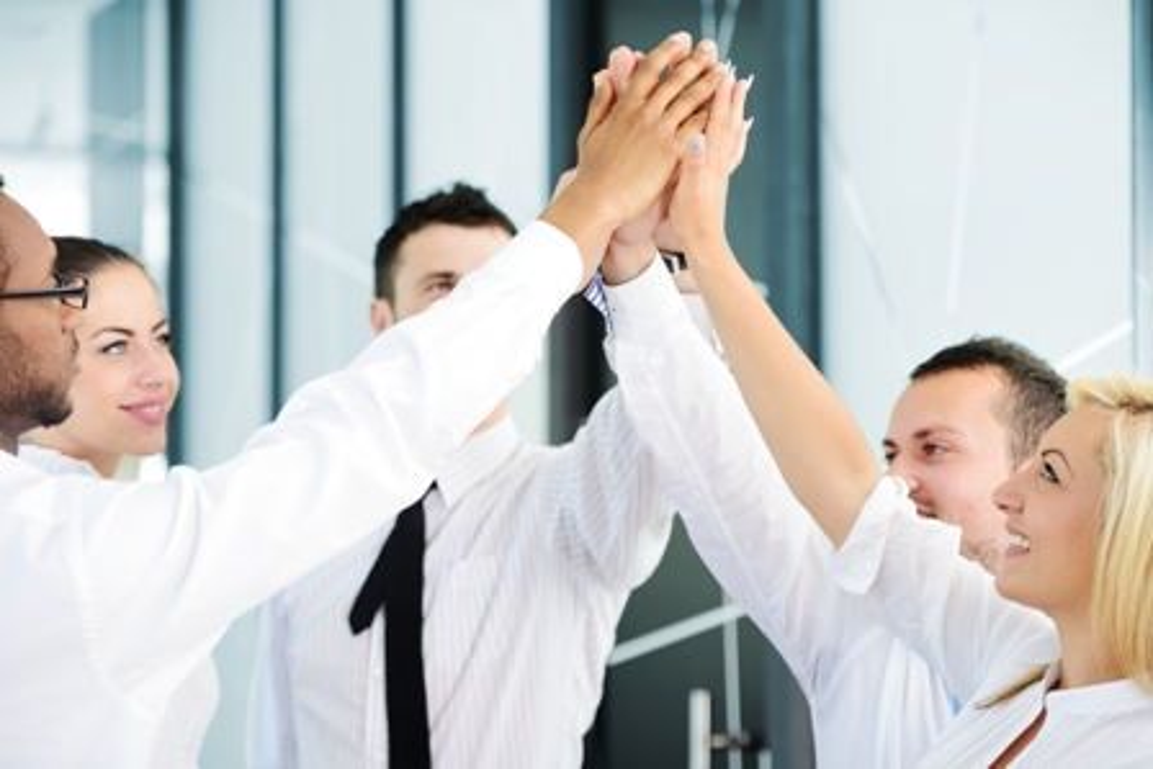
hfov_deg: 20.4
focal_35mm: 100
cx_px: 576
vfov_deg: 13.7
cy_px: 384
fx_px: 3204
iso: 200
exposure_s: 1/160
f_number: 3.2
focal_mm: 100
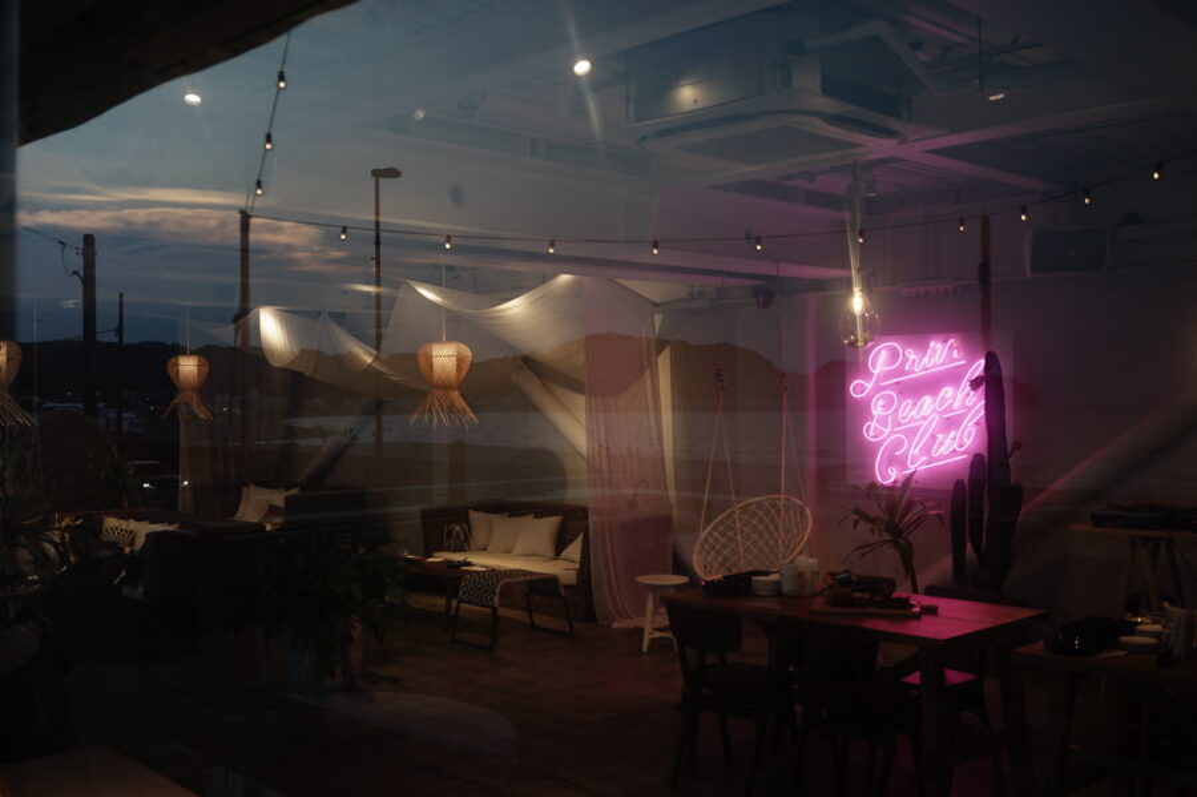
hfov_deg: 54.5
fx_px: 1163
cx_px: 598
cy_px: 398
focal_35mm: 35
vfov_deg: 37.8
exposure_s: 1/200
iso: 100
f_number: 2.8
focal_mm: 35
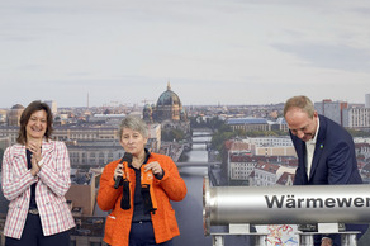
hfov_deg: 15.1
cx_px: 124
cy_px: 94
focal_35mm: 136
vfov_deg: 10.1
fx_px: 1396
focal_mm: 88
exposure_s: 1/250
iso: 640
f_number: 8
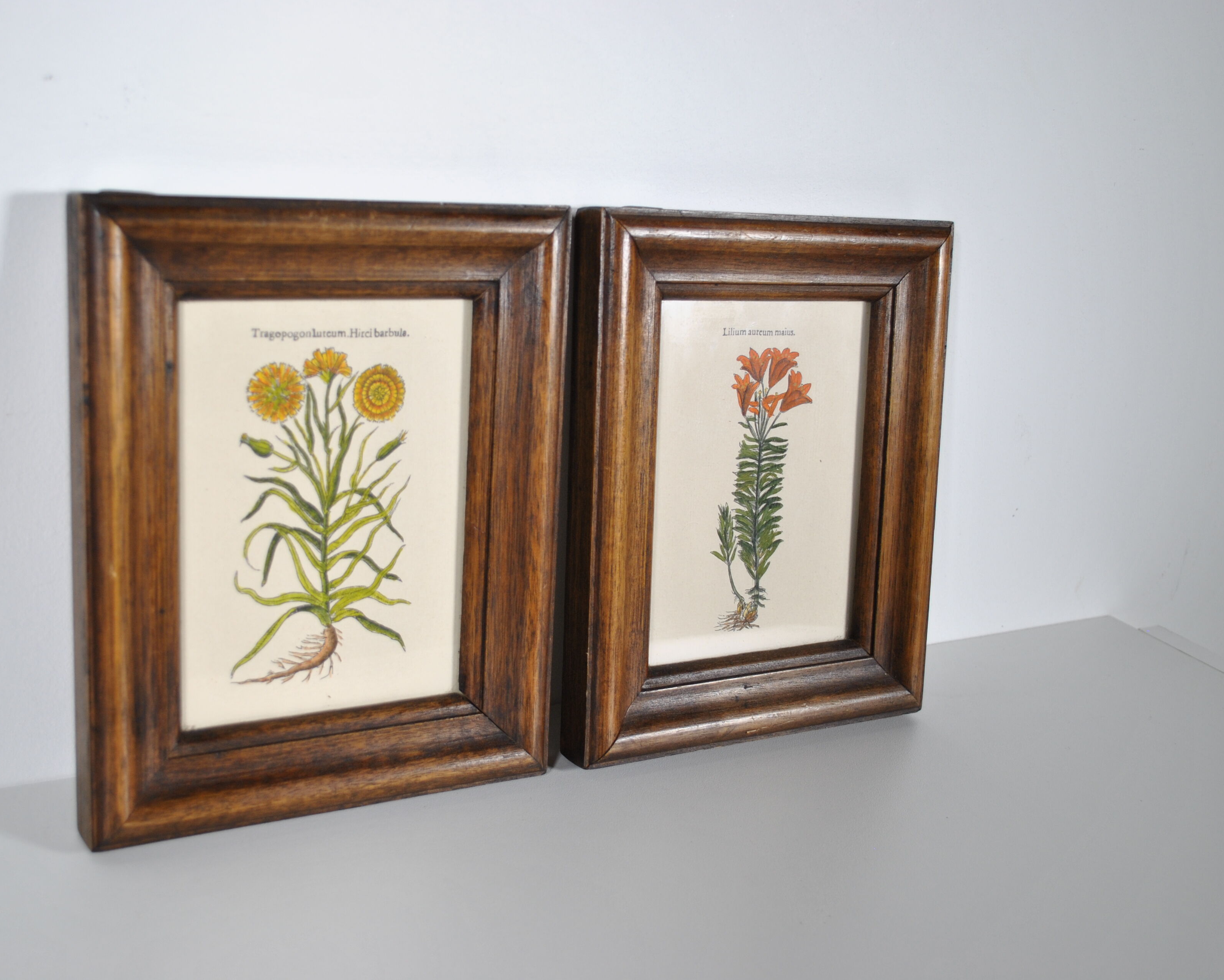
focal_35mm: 41
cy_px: 484
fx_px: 1485
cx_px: 524
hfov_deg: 44.7
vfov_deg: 36.5
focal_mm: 24
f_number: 4
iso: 200
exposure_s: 1/80
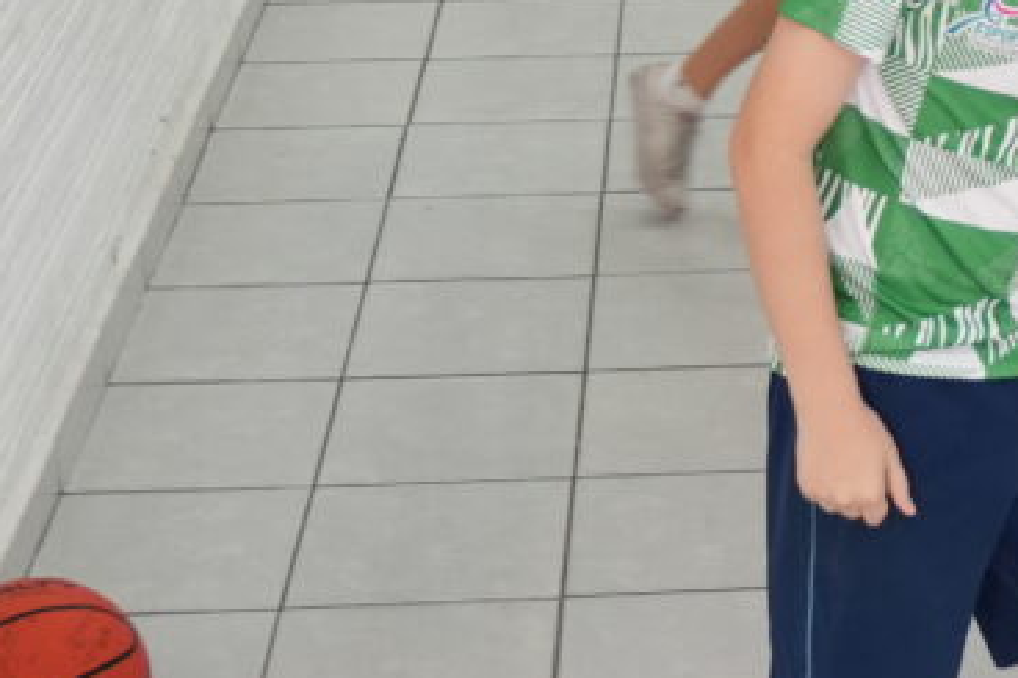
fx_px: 3171
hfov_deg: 17.3
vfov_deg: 11.8
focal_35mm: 112
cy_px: -266
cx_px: 1264
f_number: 2.8
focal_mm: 17
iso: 500
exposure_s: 1/125
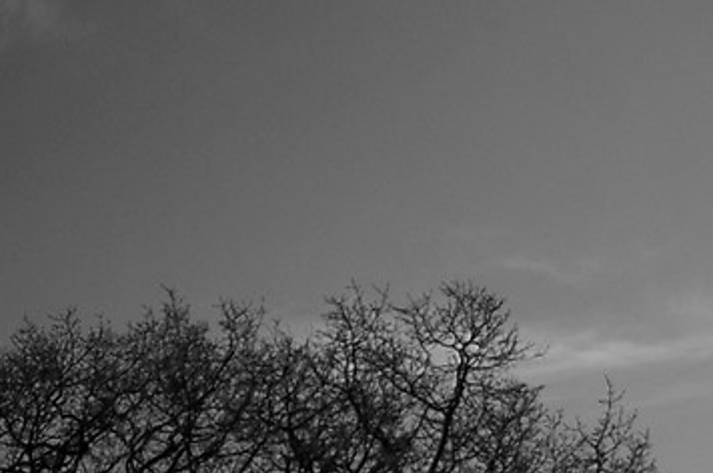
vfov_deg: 13.4
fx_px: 1997
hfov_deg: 13.0
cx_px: -1164
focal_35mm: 101
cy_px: 406
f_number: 8
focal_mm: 10
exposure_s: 1/160
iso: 100
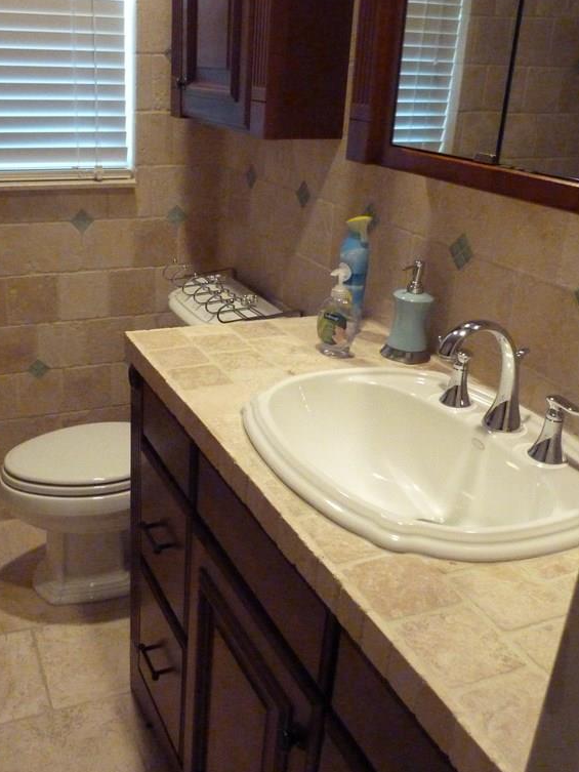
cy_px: 385
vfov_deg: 54.0
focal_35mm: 34
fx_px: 758
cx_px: 217
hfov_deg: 41.5
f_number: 2.8
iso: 800
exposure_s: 1/100
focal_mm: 4.5
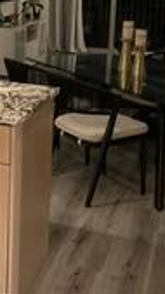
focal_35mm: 75
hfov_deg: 15.1
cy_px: 35
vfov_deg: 27.3
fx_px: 584
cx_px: -73
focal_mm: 3
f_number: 1.8
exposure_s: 1/30
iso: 400
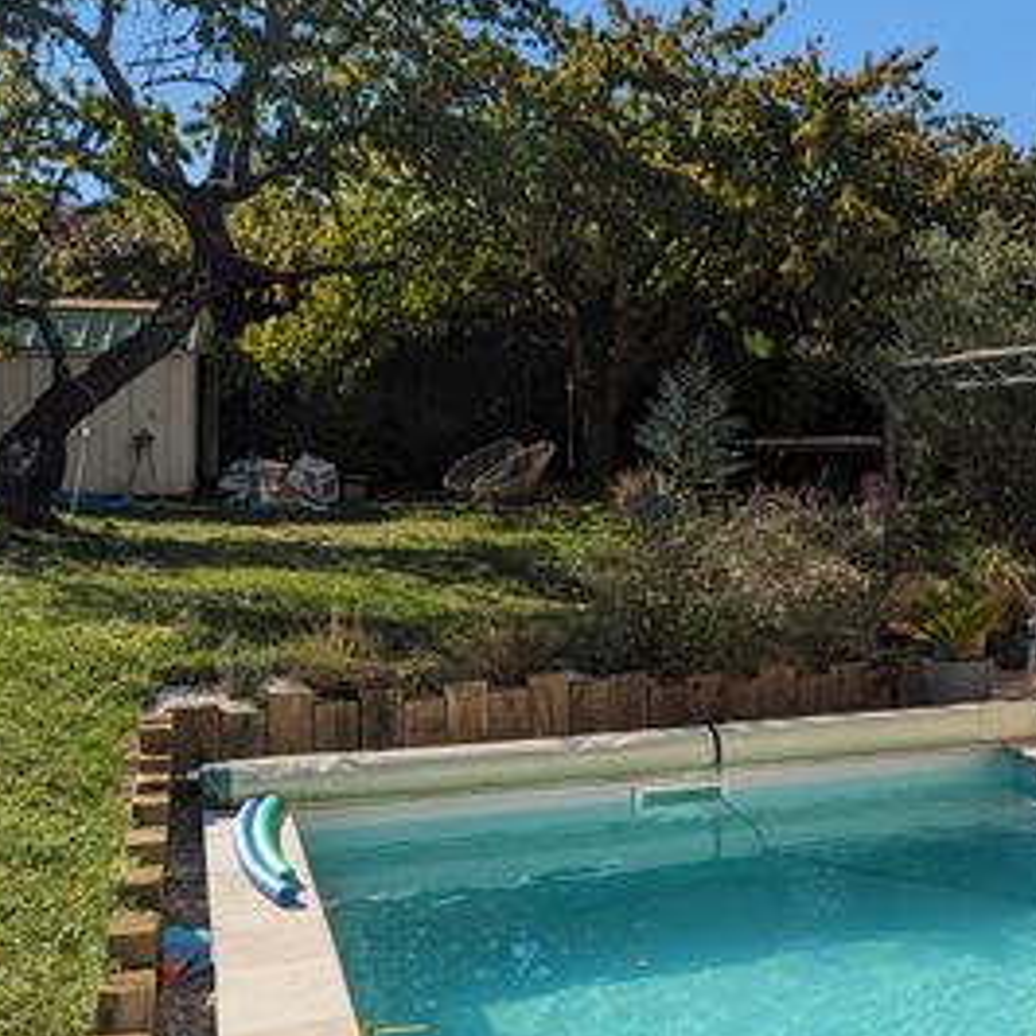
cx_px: 923
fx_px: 1625
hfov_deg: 33.6
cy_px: 432
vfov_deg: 35.3
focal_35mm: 48
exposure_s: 1/2179
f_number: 1.85
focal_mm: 6.81
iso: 37
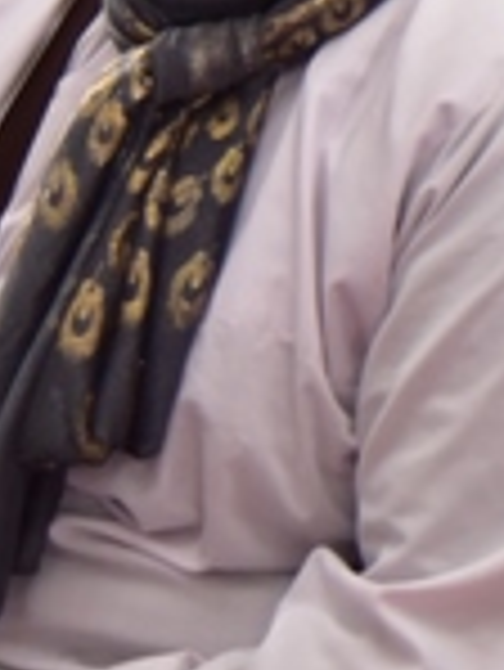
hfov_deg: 7.0
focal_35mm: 201
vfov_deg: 9.7
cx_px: 1143
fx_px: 3896
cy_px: -207
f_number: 4
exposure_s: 1/60
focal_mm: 48
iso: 640
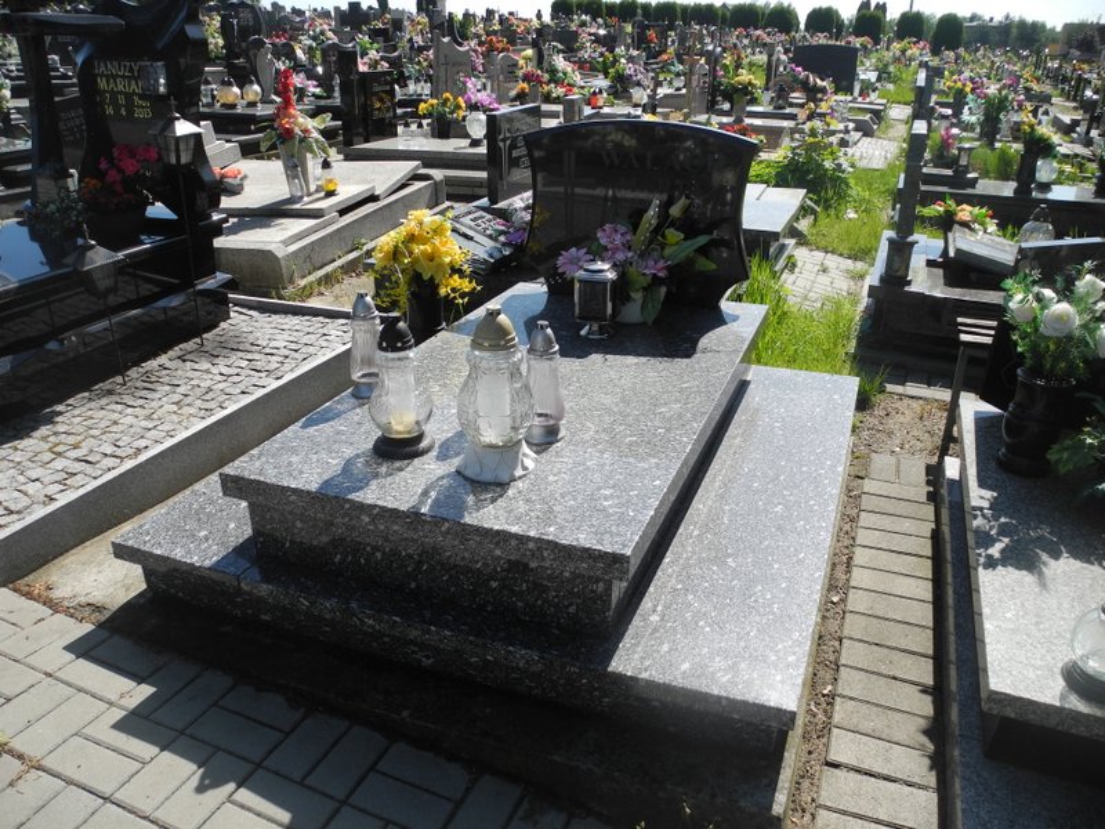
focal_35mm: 28
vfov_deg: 49.7
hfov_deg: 63.4
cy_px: 414
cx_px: 552
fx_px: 894
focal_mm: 6
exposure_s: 1/1000
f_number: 3.2
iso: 100
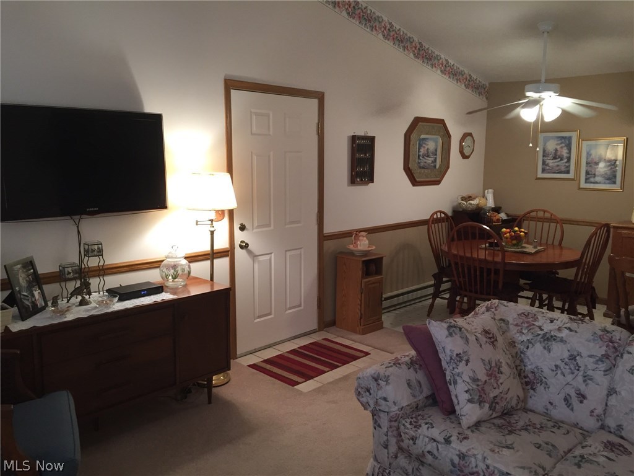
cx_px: 317
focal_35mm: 29
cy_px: 238
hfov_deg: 61.7
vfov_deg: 48.2
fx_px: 531
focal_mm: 4.15
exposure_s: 1/30
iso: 100
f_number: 2.2
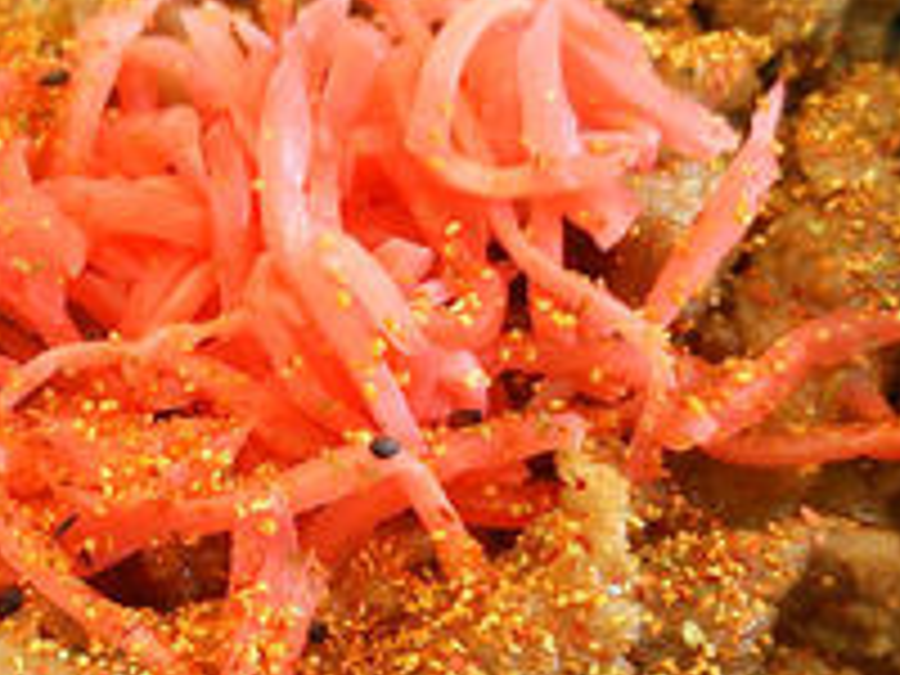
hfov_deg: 31.9
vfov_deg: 24.4
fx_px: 1560
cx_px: 302
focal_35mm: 60
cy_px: 418
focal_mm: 4.06
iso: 40
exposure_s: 1/61
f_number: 1.94
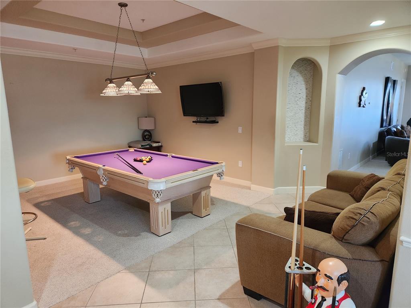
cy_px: 154
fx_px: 273
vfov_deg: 58.9
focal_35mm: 23
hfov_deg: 73.9
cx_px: 206
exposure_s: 1/120
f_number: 1.8
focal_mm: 5.4
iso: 640
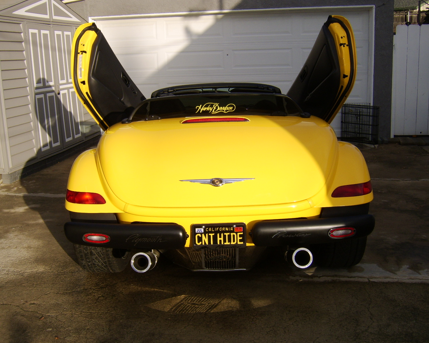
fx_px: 419
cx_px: 205
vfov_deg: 44.6
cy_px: 172
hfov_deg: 54.2
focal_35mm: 33
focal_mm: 8.13
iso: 71
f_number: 6.7
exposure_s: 1/353
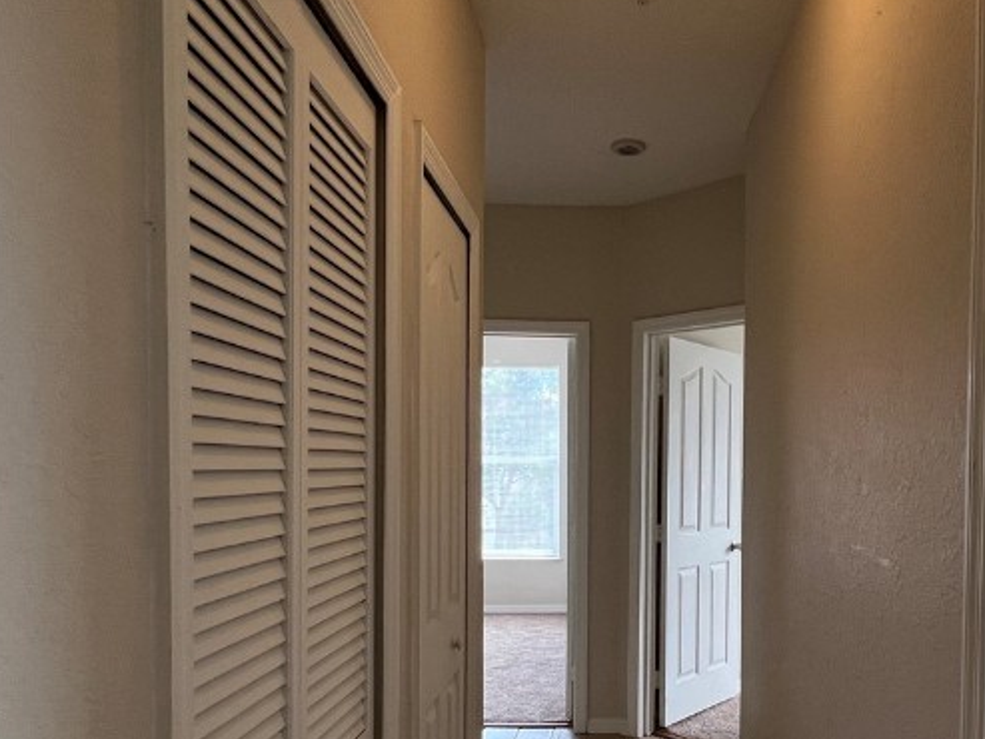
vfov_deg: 50.4
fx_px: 768
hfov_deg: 63.6
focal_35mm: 27
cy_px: 497
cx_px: 661
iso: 100
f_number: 1.8
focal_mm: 1.57
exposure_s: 1/120
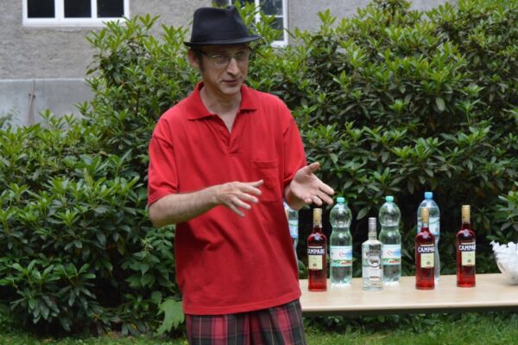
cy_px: 172
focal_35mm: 105
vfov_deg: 13.0
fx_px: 1510
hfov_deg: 19.5
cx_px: 259
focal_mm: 70
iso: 1600
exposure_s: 1/250
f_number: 8
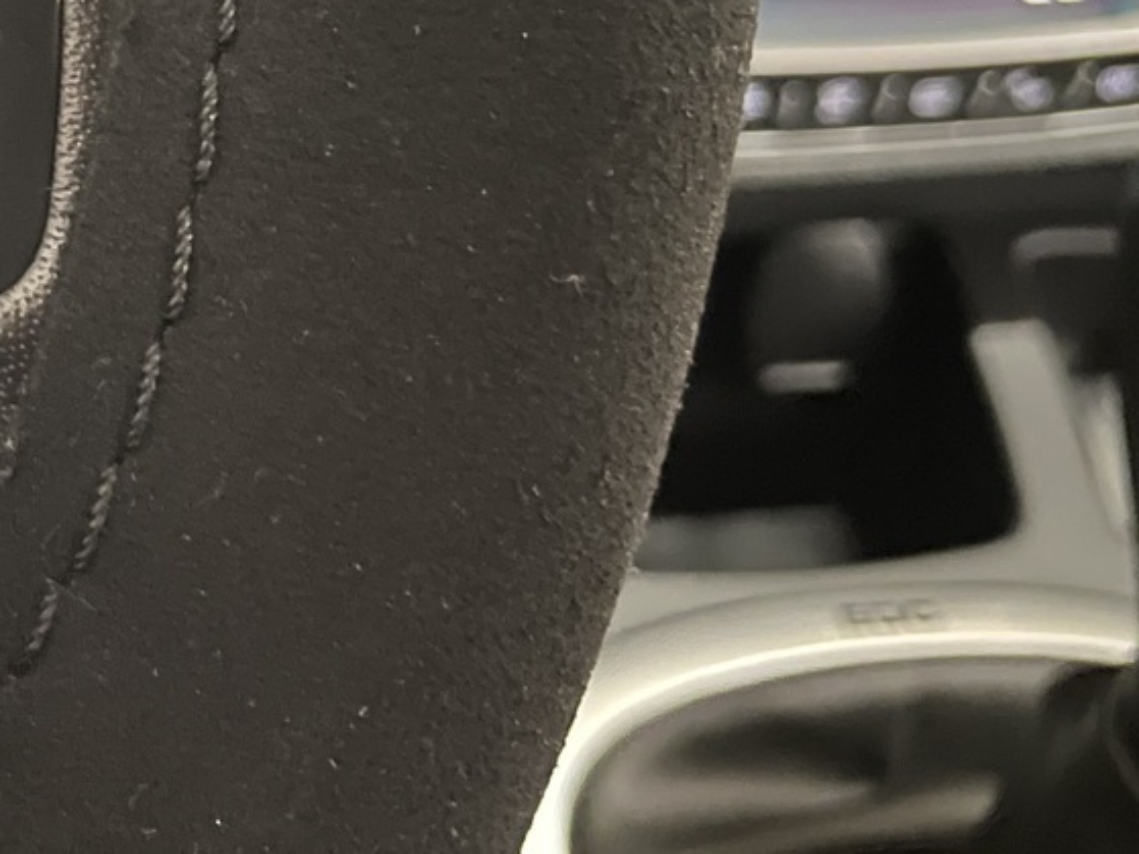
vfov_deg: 21.2
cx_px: -279
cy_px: 0
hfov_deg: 25.5
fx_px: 2204
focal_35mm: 67
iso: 1000
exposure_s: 1/25
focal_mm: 4.2
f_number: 1.6
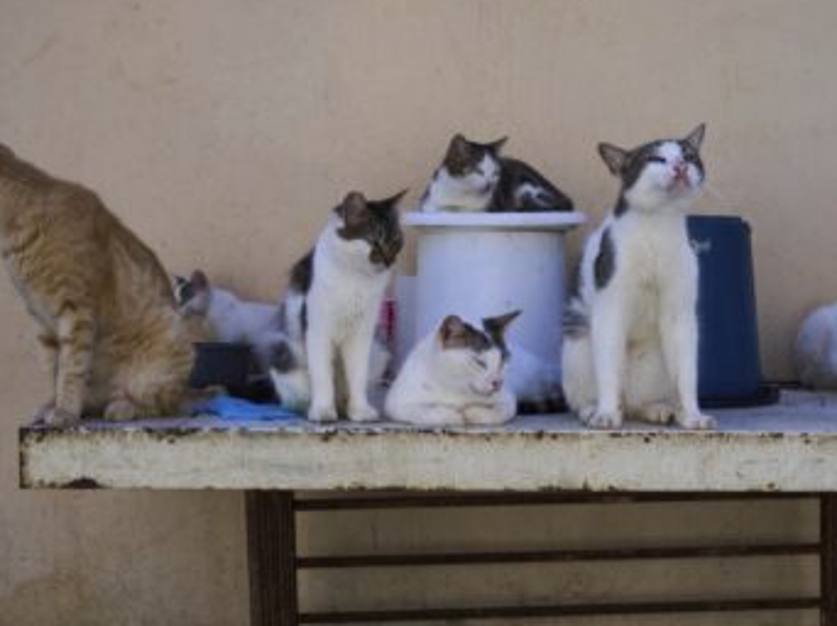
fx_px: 1522
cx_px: 563
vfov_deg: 23.1
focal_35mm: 63
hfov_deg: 30.5
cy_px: 446
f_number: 13
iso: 200
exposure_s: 1/80
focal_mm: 35
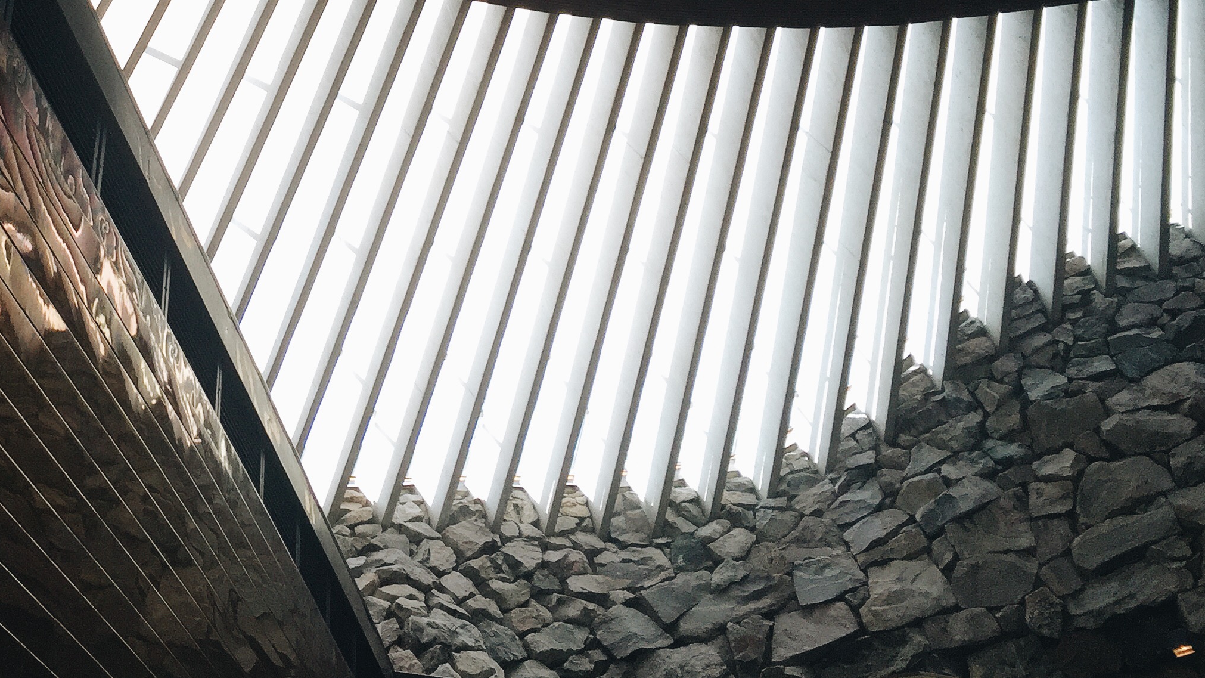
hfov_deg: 39.4
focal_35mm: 51
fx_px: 1629
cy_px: -44
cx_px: 285
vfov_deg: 22.3
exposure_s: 1/100
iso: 50
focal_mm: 4.15
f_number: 2.2
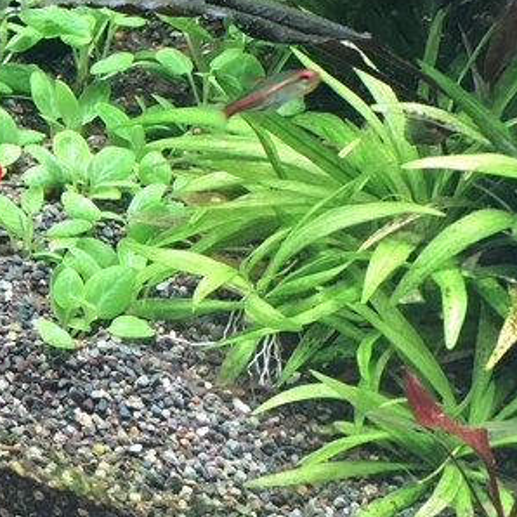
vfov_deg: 19.2
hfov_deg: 19.2
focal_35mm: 88
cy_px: 17
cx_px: 5
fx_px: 1487
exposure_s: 1/30
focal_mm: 4.15
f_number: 2.2
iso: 32
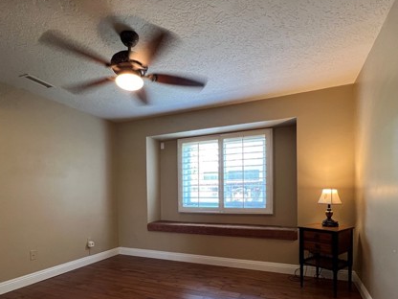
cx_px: 191
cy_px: 200
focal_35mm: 20
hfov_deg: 81.7
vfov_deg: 64.2
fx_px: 230
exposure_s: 1/60
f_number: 1.8
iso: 250
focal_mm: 1.57
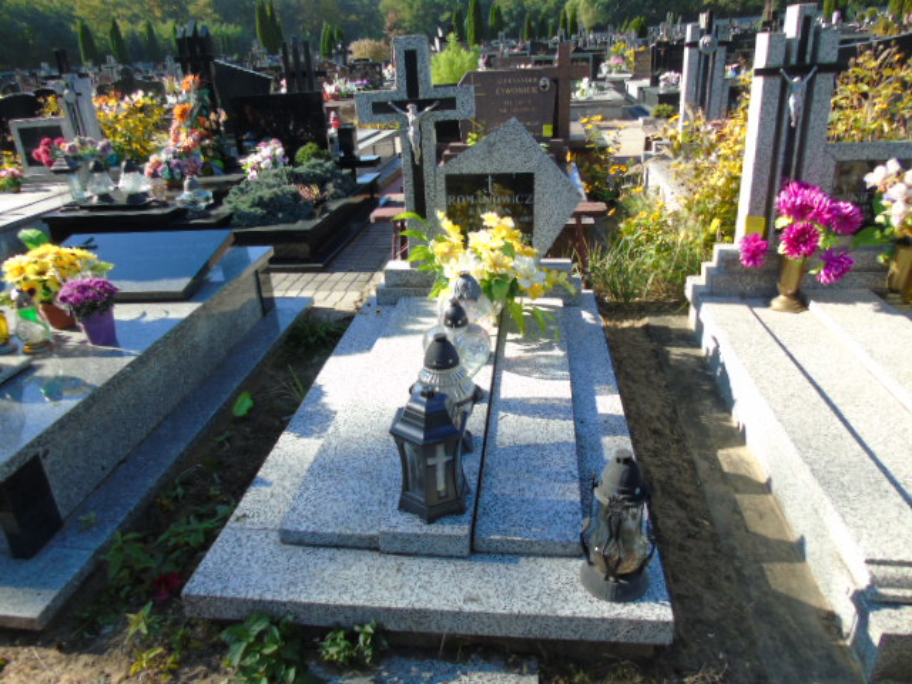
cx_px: 456
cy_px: 342
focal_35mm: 25
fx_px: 659
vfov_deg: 54.9
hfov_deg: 69.4
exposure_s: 1/320
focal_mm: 4.4
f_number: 3.4
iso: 80
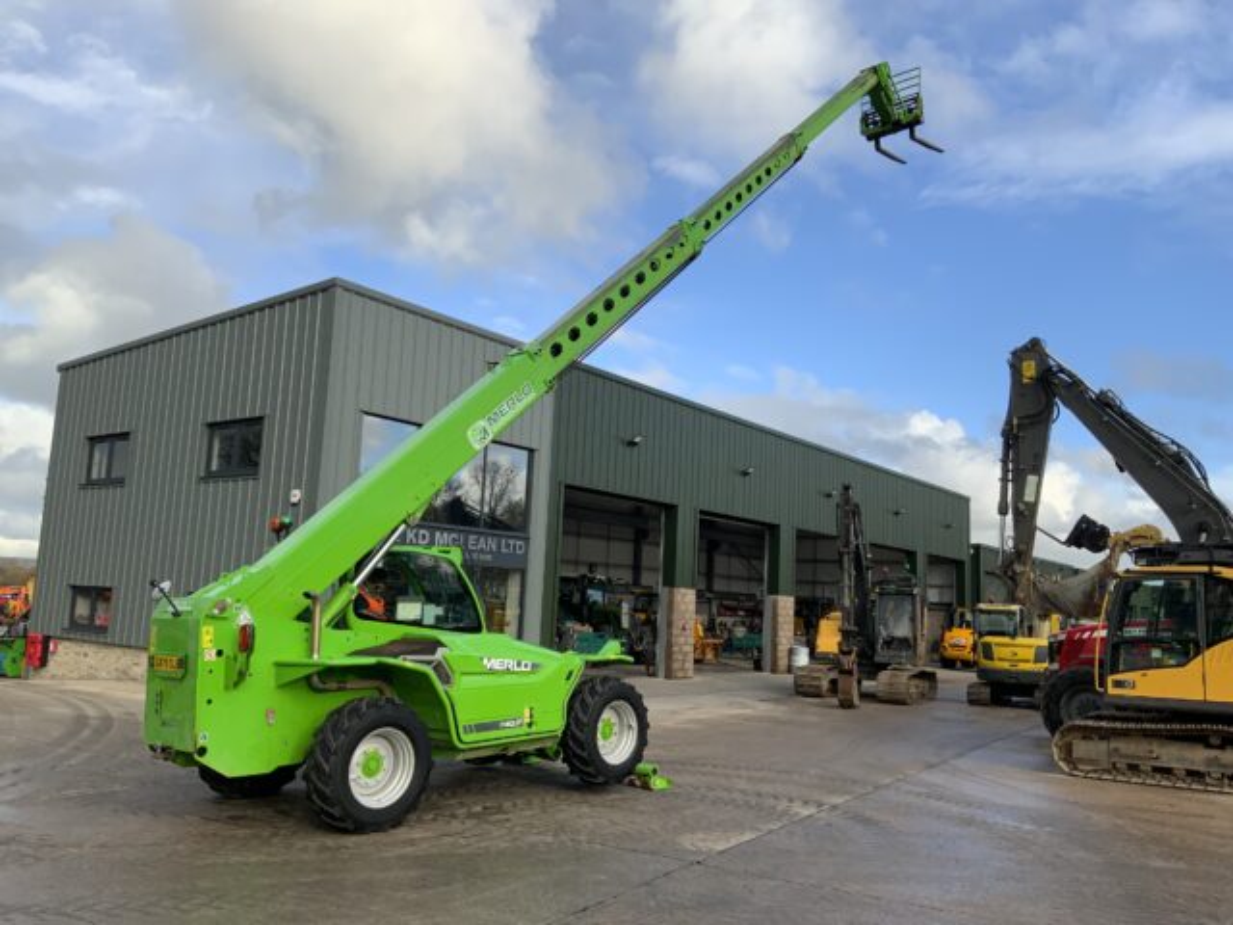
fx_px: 1033
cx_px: 616
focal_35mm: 29
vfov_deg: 48.2
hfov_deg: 61.7
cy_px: 462
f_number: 1.8
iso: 16
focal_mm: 3
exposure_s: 1/1144
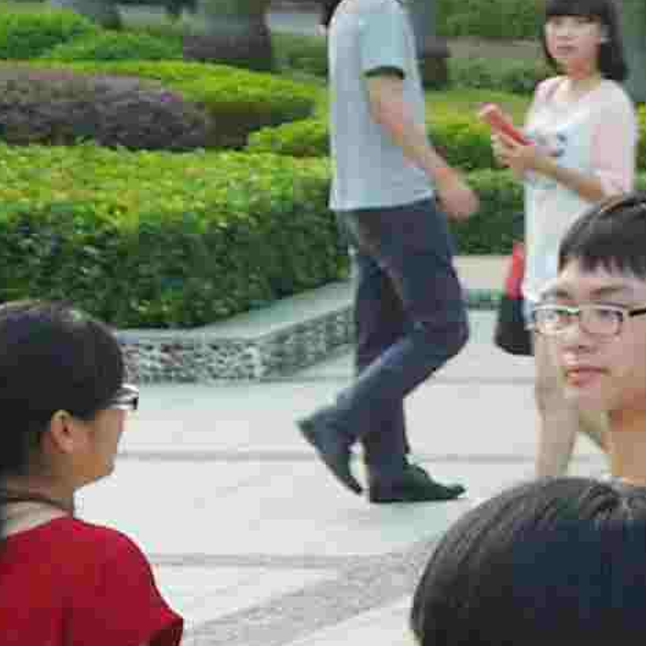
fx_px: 6038
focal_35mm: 286
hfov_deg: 5.5
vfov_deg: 6.1
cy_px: 382
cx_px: 2272
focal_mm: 19
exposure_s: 1/100
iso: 100
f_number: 4.5
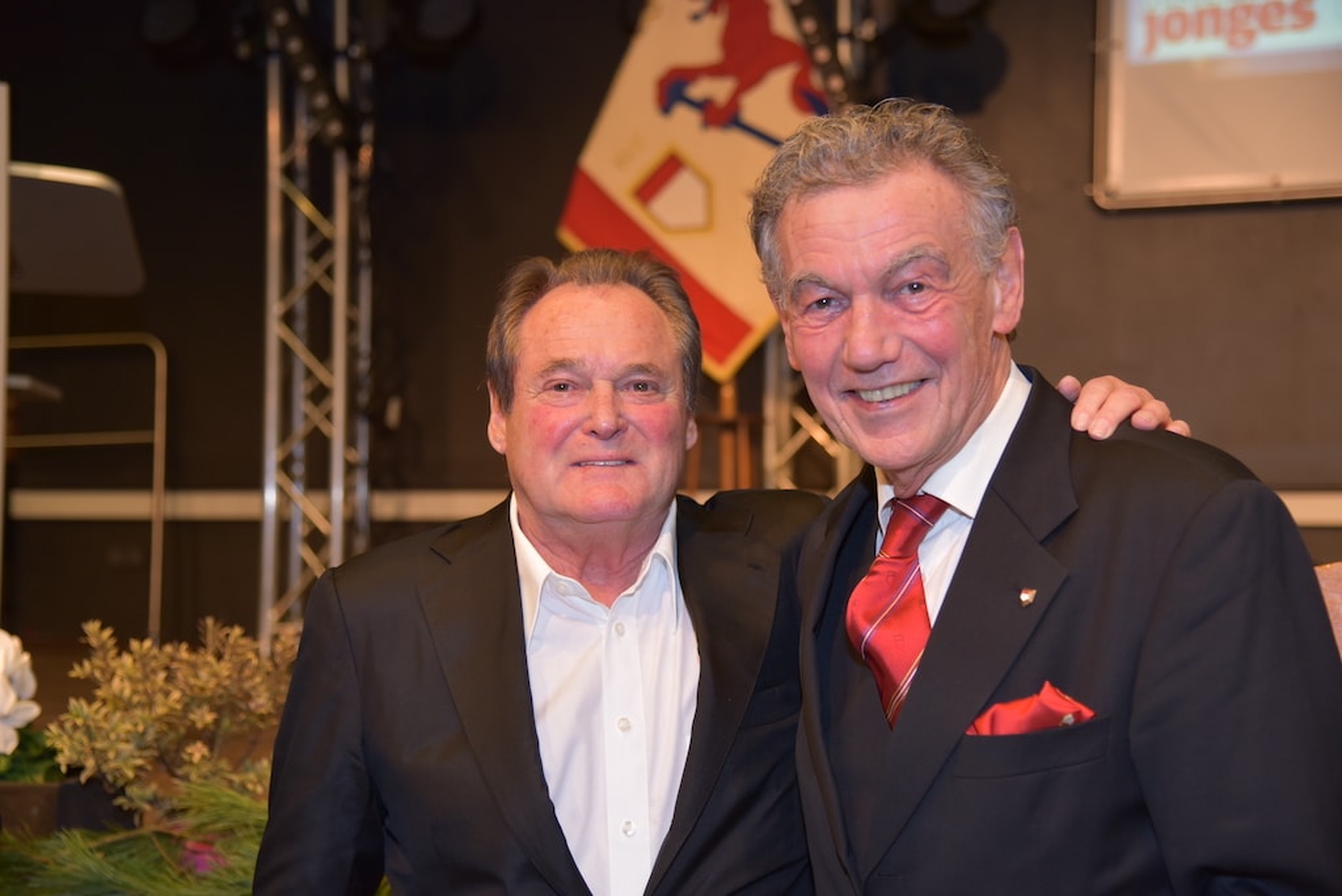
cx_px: 671
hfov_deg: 36.2
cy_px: 448
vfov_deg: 24.7
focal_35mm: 55
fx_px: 2051
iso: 1000
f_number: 4
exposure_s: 1/60
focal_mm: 55
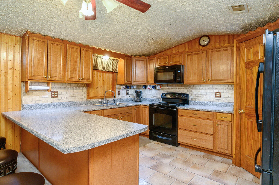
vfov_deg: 63.1
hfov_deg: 85.5
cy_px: 92
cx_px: 140
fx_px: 151
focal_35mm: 20
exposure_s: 1/25
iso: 500
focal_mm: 19.5
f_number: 7.1
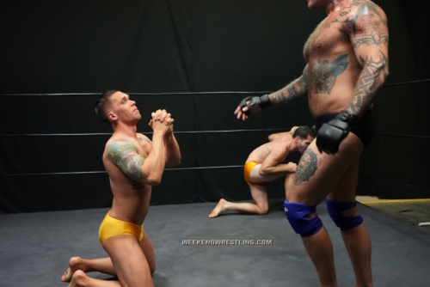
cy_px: 144
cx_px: 215
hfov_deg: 54.4
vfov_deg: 37.9
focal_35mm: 35
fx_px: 418
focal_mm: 35
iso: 12800
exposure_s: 1/320
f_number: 3.5
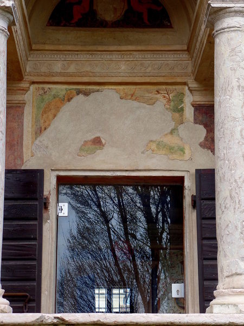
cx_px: 122
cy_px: 163
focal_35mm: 93
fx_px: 874
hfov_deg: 15.9
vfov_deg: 21.1
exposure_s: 1/180
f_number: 3.9
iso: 100
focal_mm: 16.5
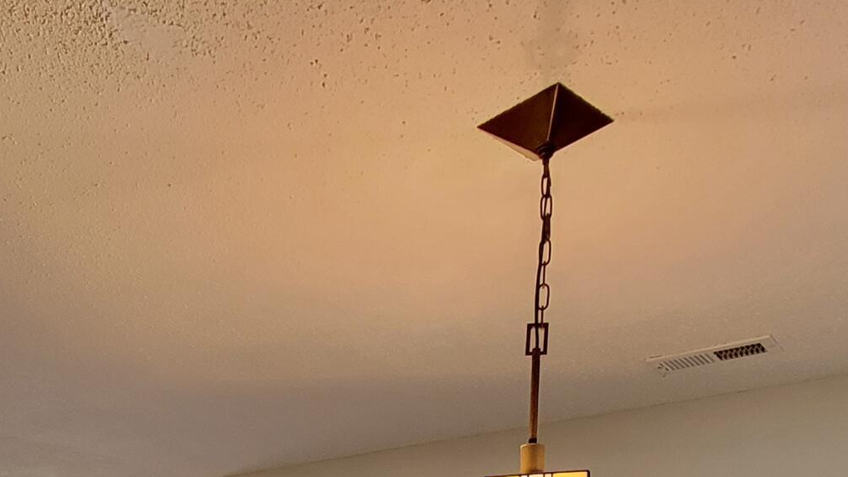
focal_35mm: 42
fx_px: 944
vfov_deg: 21.5
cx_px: 266
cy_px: 794
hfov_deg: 47.4
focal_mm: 2.2
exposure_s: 1/60
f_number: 2.2
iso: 250
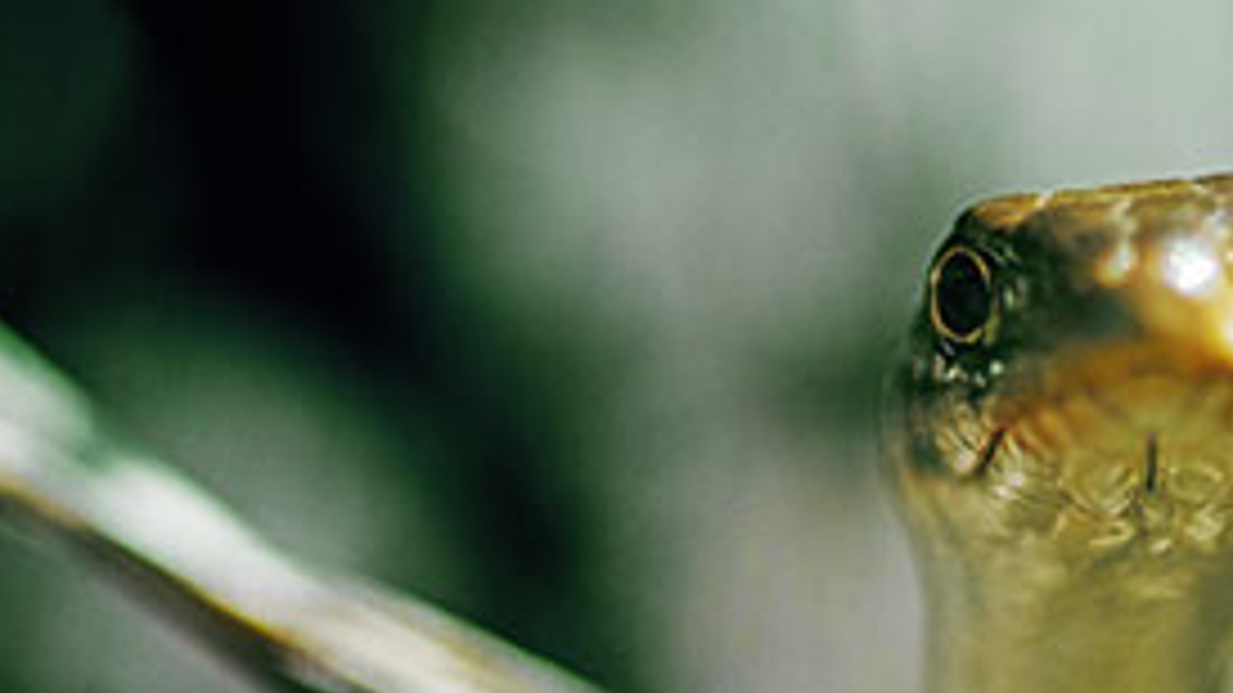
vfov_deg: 3.0
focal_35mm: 401
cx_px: 742
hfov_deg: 5.4
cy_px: 677
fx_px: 13108
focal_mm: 210
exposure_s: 1/2000
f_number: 7.6
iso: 1000
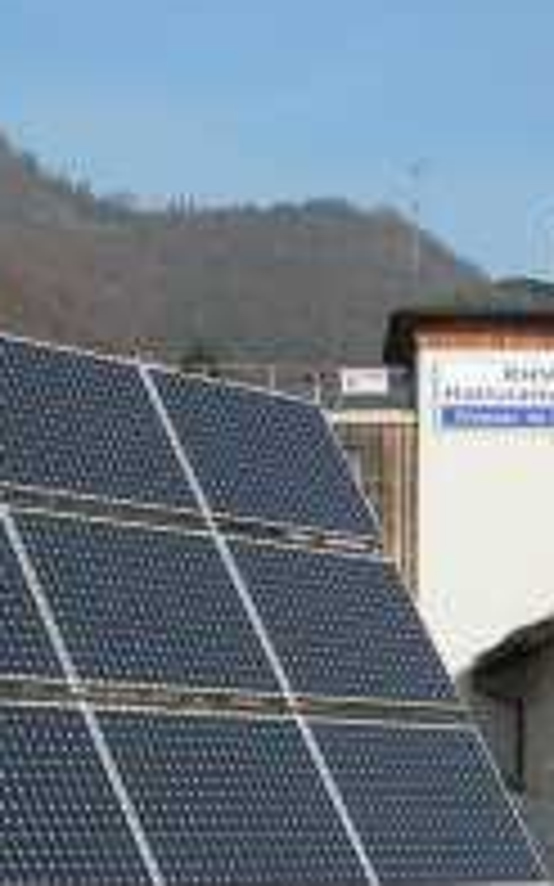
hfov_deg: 12.8
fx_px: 2466
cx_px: 284
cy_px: 605
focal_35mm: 102
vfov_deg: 20.3
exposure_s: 1/400
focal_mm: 7.8
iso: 50
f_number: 4.8
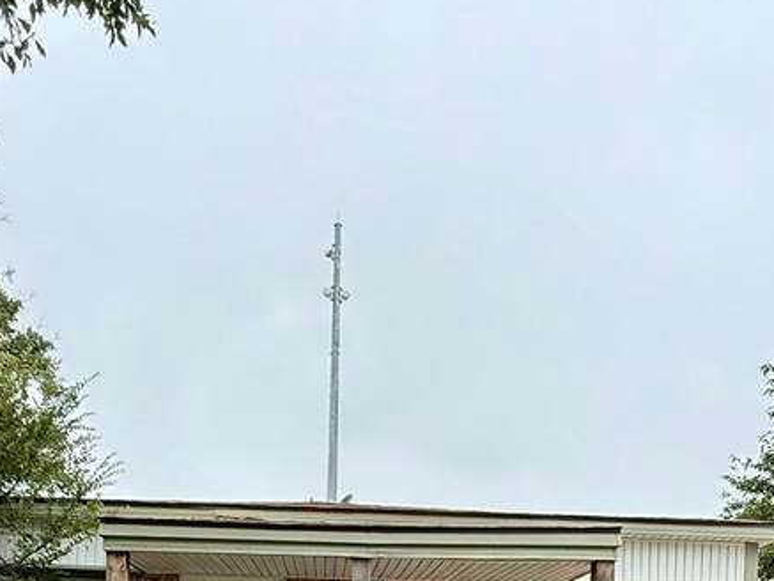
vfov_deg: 28.7
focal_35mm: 41
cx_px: 388
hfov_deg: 45.8
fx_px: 917
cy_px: 755
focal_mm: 2.22
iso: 64
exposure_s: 1/545
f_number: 2.2
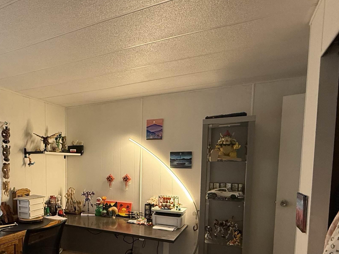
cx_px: 96
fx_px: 264
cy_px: 185
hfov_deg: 62.5
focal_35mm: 27
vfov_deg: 49.7
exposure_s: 1/99
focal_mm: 2.22
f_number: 2.2
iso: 250
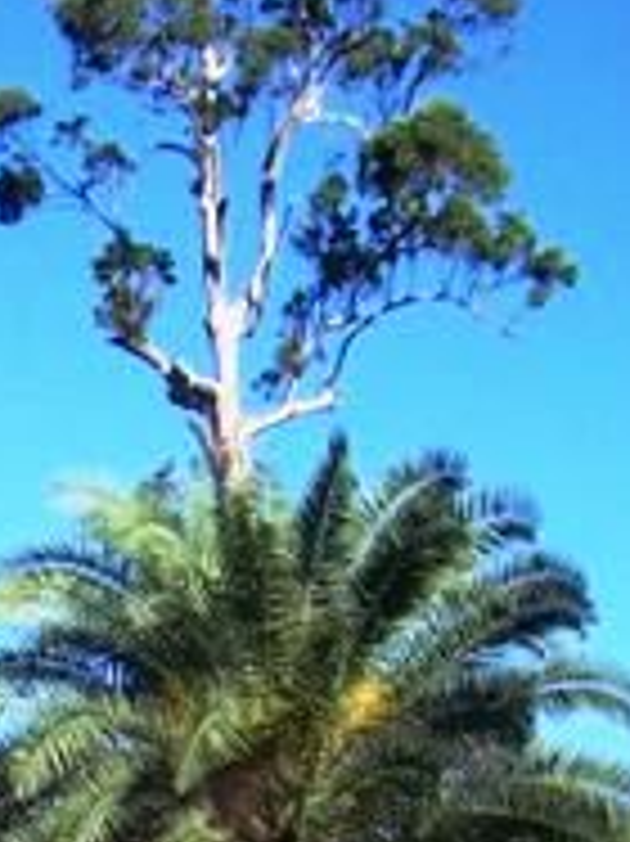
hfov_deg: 11.7
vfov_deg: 15.9
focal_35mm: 123
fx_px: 2988
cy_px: 734
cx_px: -176
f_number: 4.5
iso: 80
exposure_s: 1/400
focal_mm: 6.2
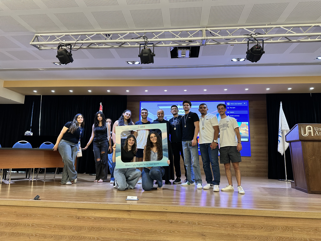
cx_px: 160
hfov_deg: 71.6
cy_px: 120
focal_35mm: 24
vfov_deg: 56.8
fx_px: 223
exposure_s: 1/49
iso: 160
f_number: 1.78
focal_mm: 6.86
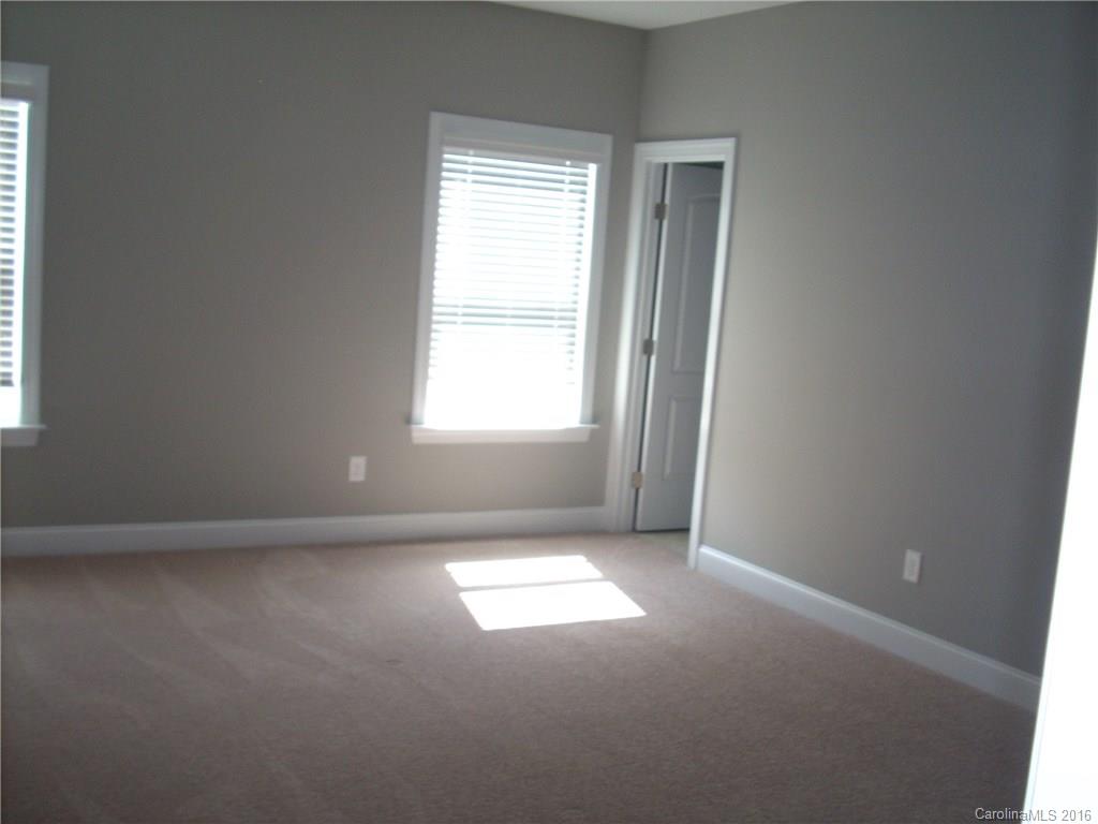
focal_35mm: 37
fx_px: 1174
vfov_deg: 38.7
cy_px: 412
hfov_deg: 50.1
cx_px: 549
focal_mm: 6.2
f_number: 2.8
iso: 100
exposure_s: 1/30
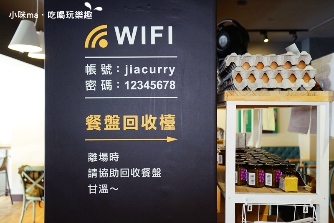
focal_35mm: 33
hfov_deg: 57.2
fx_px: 306
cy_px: 112
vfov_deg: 40.0
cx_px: 167
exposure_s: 1/60
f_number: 4
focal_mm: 33
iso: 1250
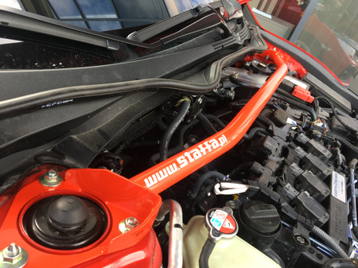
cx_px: 179
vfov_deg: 48.2
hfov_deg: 61.7
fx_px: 300
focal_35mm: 29
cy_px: 134
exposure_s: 1/50
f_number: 2.2
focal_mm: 4.15
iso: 32
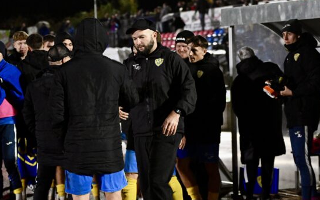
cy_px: 159
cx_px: 193
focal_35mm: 133
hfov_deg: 15.7
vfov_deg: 9.8
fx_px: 1160
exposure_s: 1/1000
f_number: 2.8
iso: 8000
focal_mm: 70
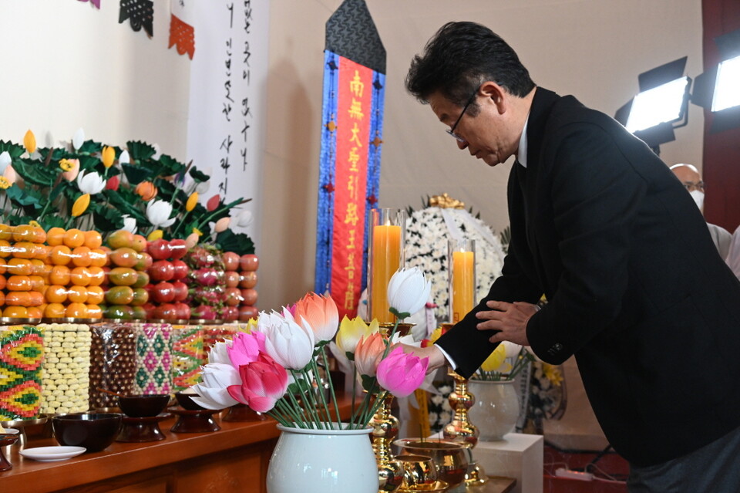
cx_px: 370
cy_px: 246
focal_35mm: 41
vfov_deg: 32.6
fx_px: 842
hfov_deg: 47.4
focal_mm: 41
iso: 2000
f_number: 5
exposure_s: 1/125
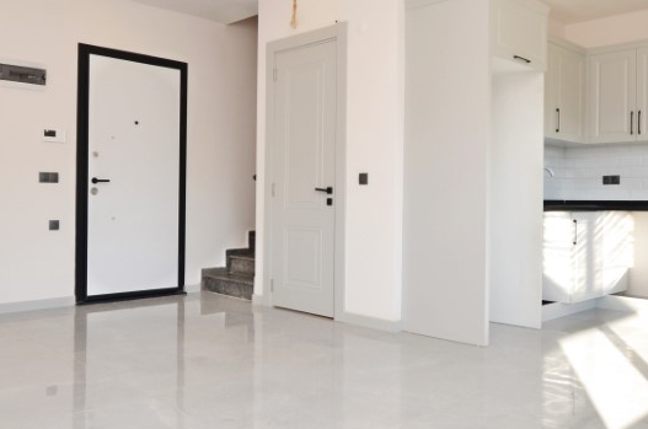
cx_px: 325
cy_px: 182
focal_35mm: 33
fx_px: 593
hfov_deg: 57.3
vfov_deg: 39.7
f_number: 5.6
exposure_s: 1/125
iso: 110
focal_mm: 10
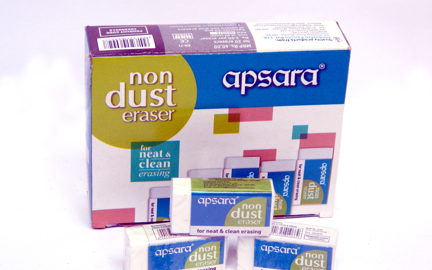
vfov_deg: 11.9
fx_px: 1295
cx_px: 217
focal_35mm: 110
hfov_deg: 18.9
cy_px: 157
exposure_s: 1/60
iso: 110
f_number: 4.5
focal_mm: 18.6
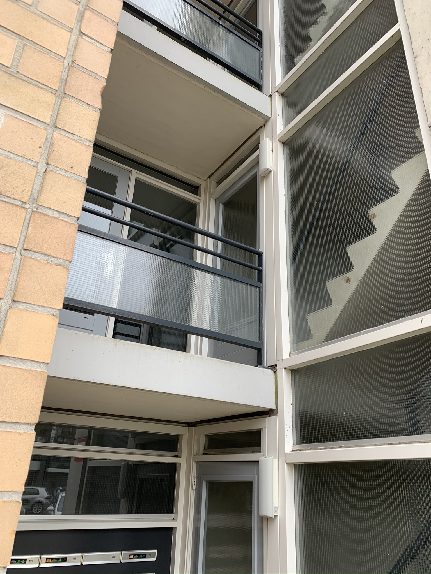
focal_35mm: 26
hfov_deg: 53.1
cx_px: 216
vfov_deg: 67.3
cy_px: 287
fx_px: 432
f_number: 1.8
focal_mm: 4.25
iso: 25
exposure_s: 1/159
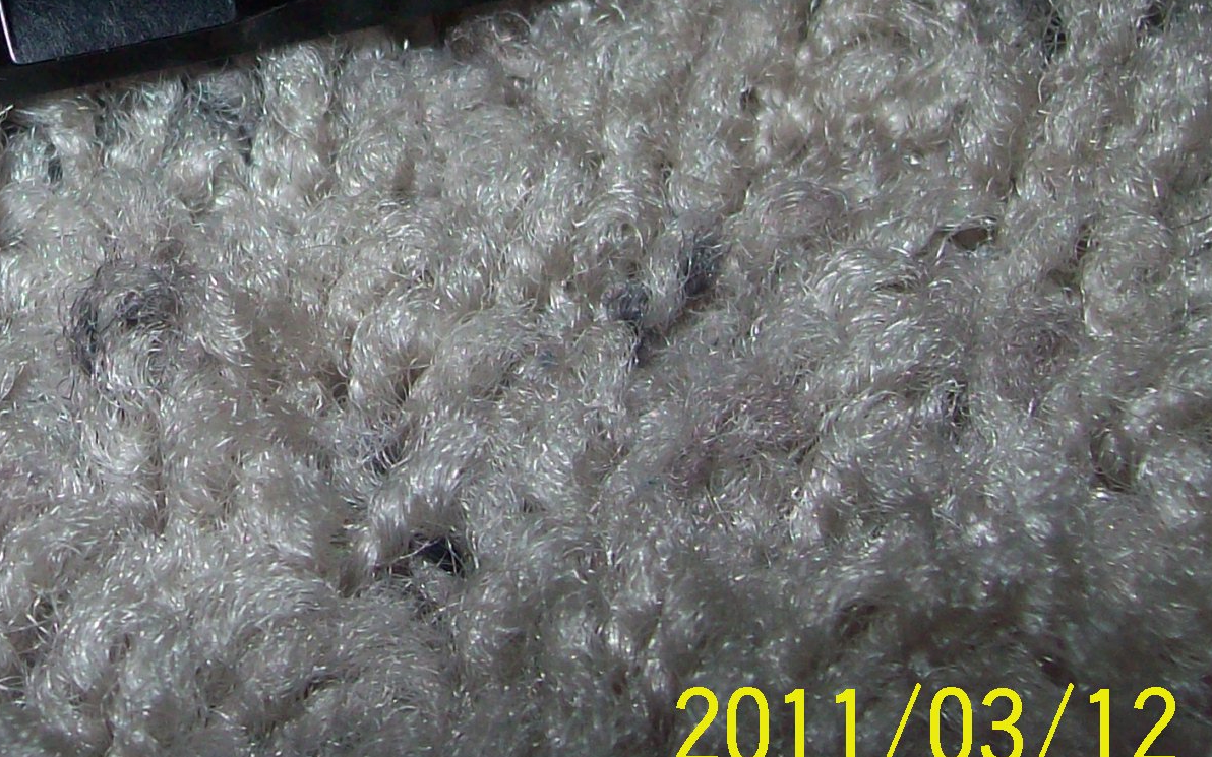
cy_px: -20
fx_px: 2742
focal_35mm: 83
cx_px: -5
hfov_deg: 23.8
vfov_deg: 15.4
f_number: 2.7
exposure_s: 1/64
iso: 80
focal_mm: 6
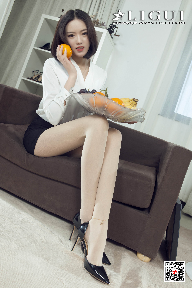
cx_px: 96
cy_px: 144
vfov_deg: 58.7
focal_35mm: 32
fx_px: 256
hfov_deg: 41.1
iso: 320
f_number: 9
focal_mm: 32
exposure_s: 1/125
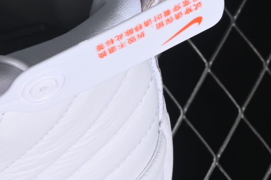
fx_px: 2454
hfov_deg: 6.2
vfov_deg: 4.2
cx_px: -222
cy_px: 16
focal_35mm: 326
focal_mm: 50
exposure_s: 1/80
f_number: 8
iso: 160
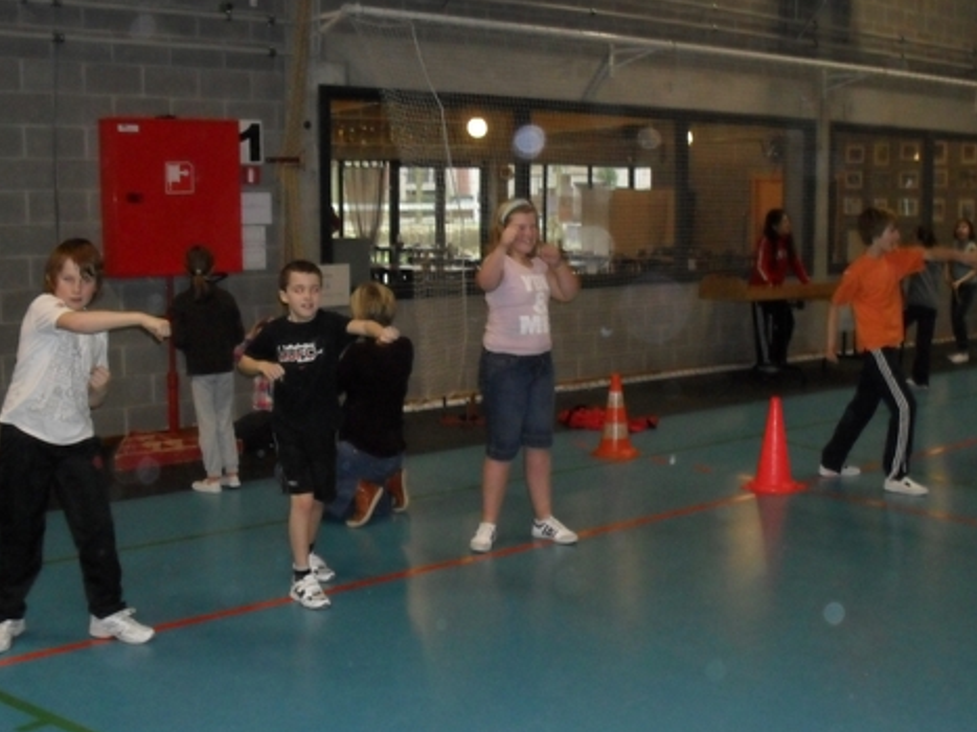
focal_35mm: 45
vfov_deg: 32.1
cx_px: 531
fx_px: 1270
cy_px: 404
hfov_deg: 42.0
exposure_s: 1/45
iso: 320
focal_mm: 6.3
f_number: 3.2
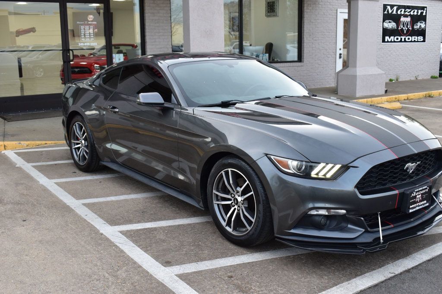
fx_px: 497
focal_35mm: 40
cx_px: 221
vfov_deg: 33.0
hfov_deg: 47.9
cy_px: 147
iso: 400
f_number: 8
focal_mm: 27
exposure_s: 1/60
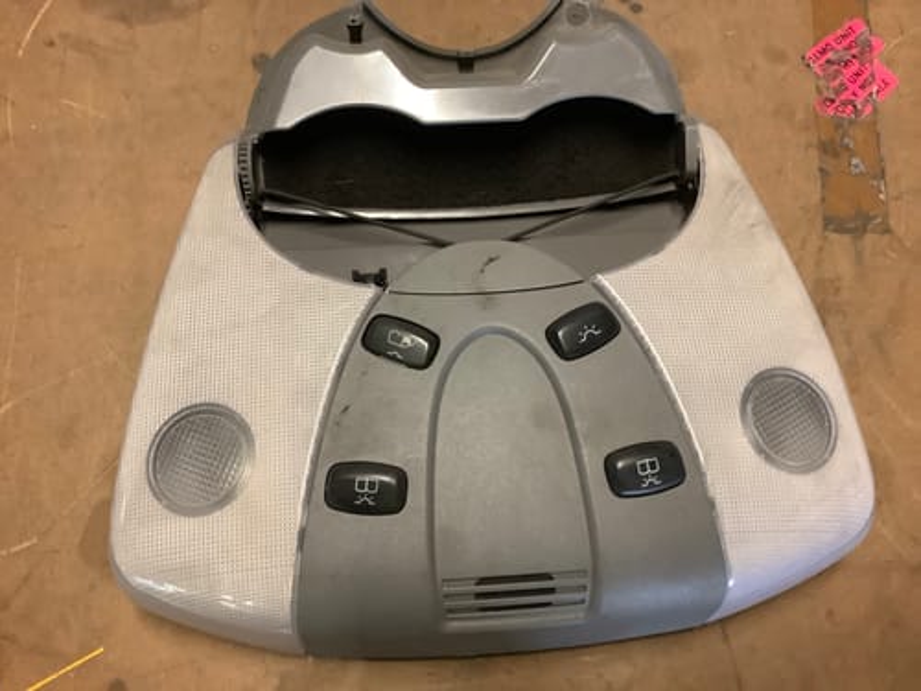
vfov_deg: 45.4
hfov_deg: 58.4
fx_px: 825
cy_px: 346
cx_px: 460
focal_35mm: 31
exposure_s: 1/33
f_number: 2.4
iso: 320
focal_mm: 3.3
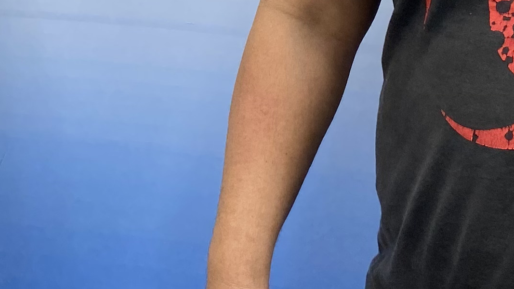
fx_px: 1458
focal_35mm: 107
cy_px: -164
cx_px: 129
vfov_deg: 10.8
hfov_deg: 19.8
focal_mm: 4.25
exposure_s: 1/200
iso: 32
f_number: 1.8
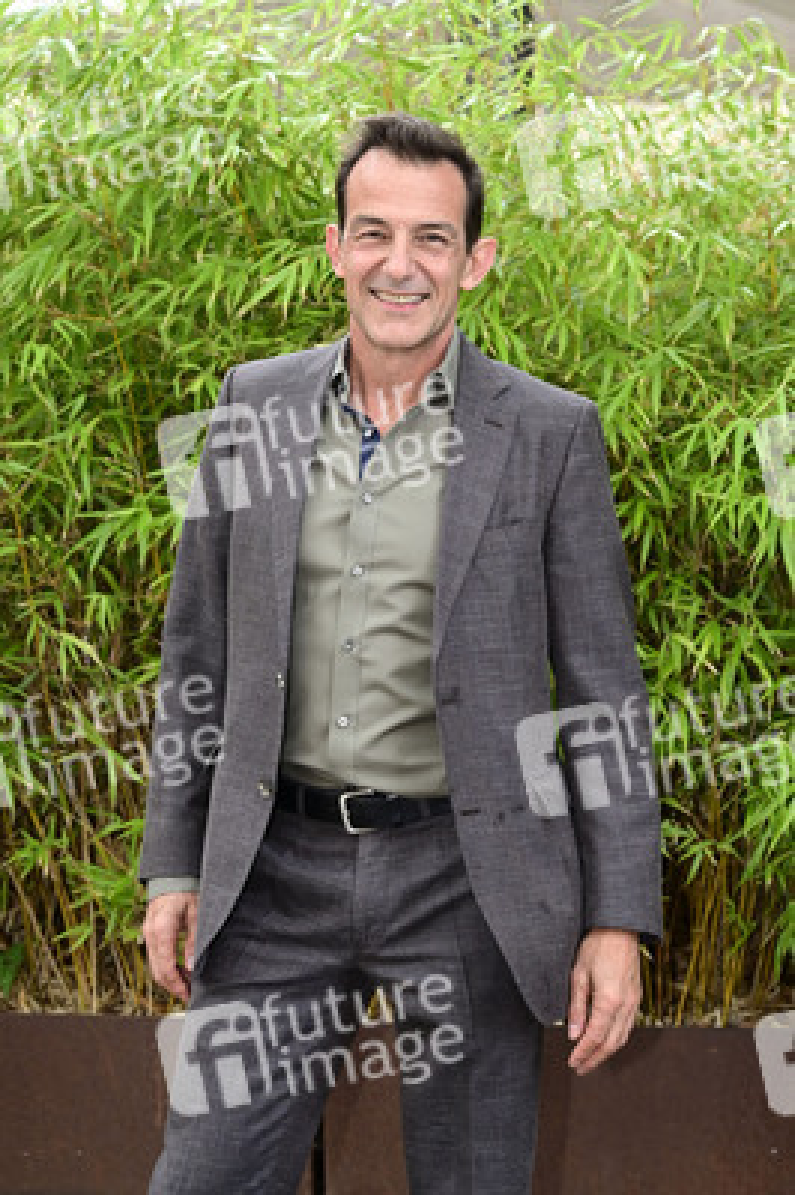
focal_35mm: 63
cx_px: 398
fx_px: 2090
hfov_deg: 21.5
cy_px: 598
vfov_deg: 31.9
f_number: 4
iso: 1600
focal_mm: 63
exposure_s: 1/200
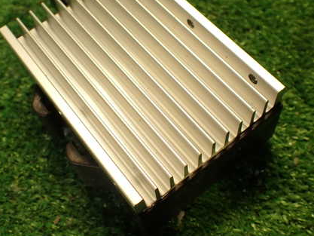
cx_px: 148
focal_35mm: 46
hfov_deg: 41.2
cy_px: 95
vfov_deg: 31.4
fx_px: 417
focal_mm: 5.79
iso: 200
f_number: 2.4
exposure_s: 1/30
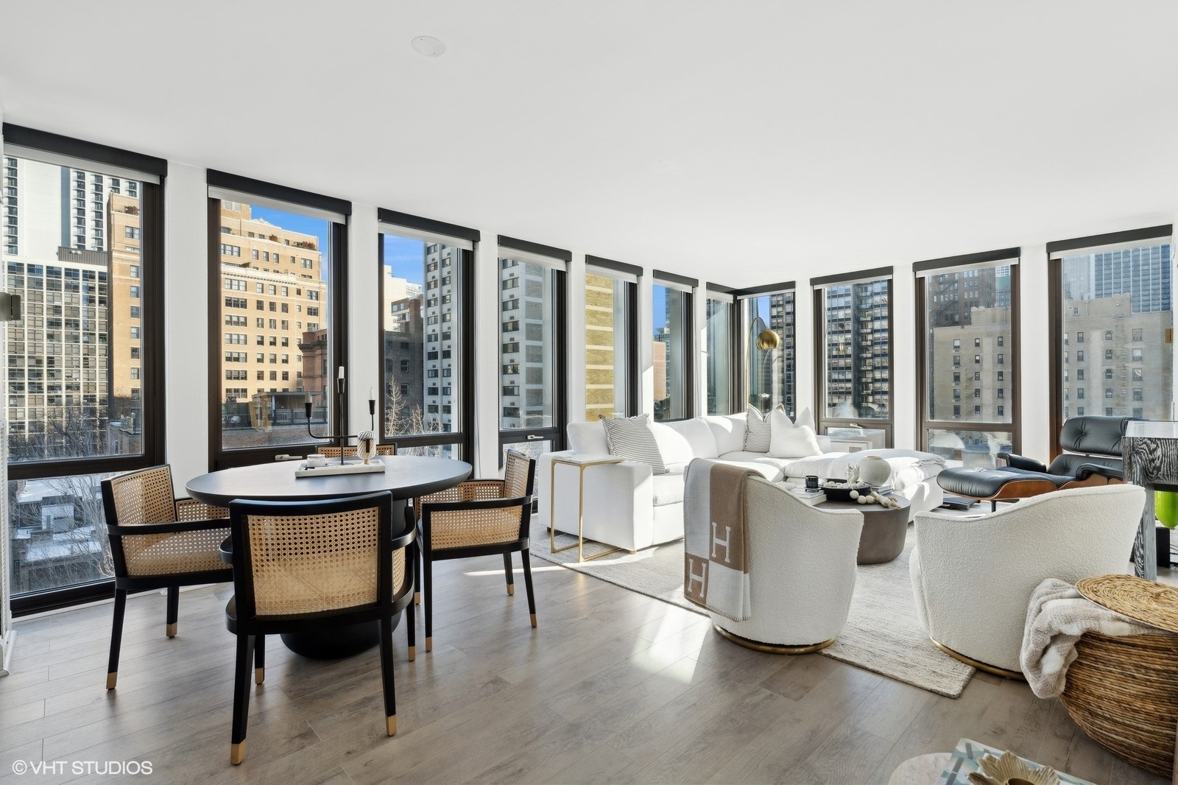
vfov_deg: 73.7
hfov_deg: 96.7
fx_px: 523
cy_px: 392
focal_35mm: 16
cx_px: 589
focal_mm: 16
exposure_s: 1/125
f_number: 8
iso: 320
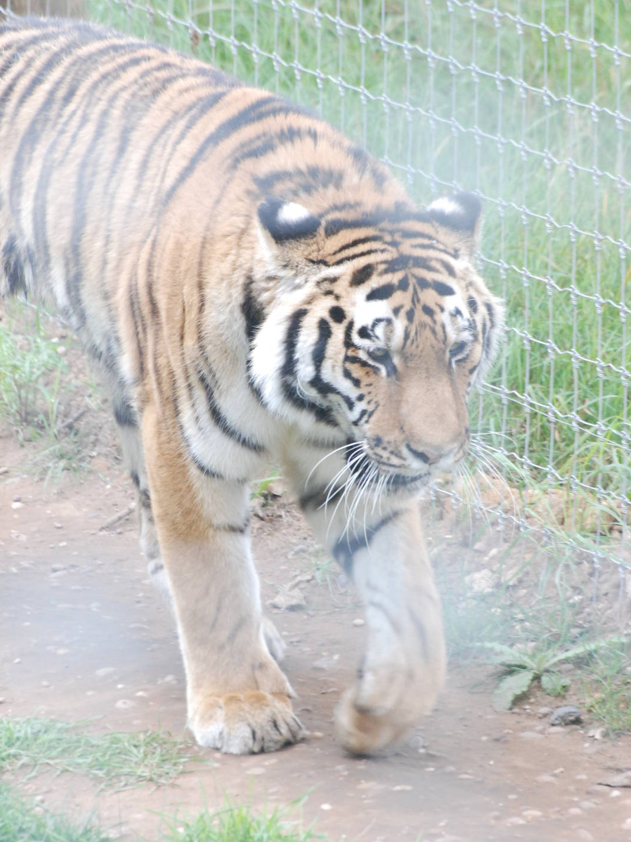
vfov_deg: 4.1
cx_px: 315
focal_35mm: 487
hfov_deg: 3.1
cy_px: 388
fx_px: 11838
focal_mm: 300
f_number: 11
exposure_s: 1/160
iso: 1600
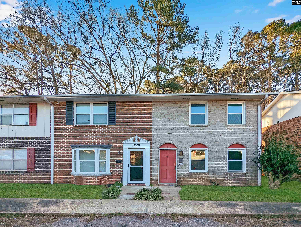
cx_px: 150
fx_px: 139
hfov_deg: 94.4
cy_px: 114
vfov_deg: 78.2
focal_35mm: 16
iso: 50
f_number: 2.2
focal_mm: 2.35
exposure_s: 1/1094
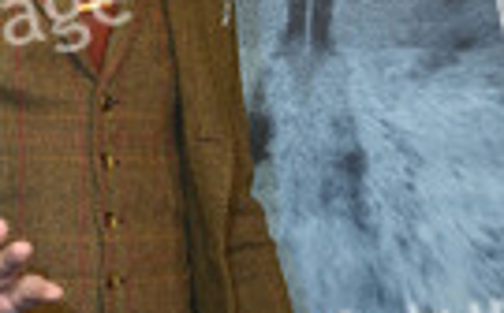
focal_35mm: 151
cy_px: 190
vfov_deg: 8.7
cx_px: 49
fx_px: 2071
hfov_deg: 13.7
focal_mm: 50
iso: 1600
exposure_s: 1/250
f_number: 6.3
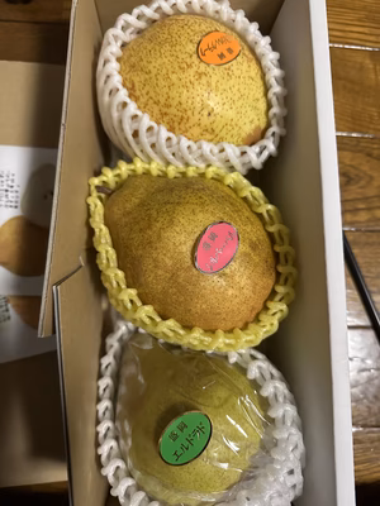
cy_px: 253
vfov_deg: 71.6
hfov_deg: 56.8
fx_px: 351
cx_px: 190
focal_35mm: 24
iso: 1000
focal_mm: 6.86
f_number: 1.78
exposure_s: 1/37
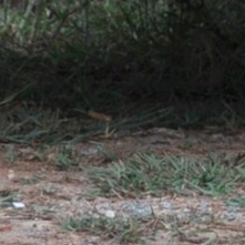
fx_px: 4148
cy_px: -586
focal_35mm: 518
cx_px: 500
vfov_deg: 3.3
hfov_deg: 3.4
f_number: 5
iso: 200
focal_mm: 36
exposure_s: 1/10
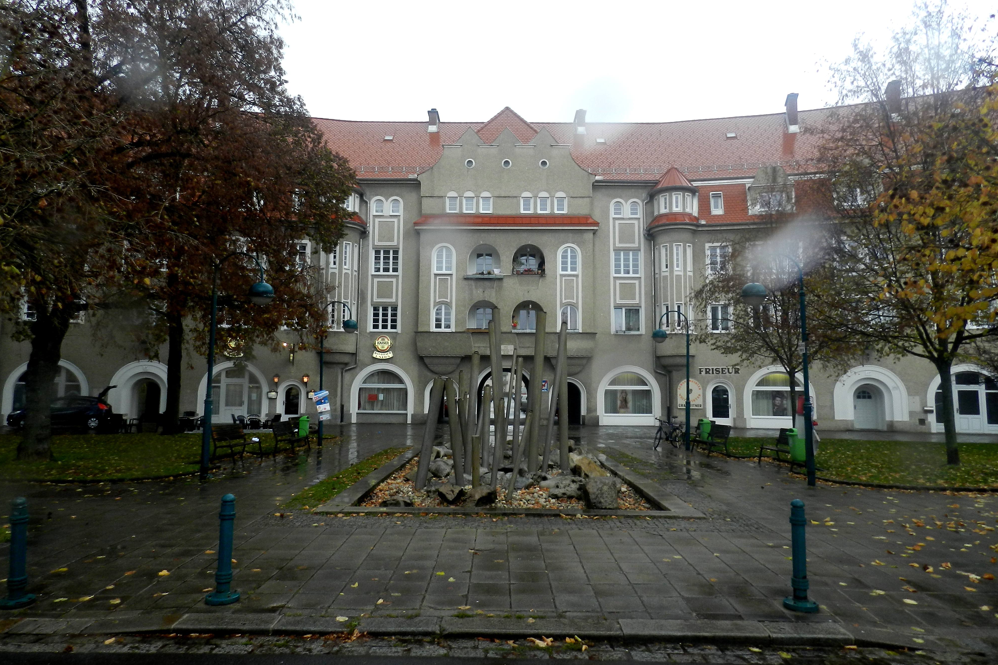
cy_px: 318
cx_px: 499
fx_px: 665
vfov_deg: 53.1
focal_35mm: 24
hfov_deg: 73.7
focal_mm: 4
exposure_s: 1/60
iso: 160
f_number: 3.4
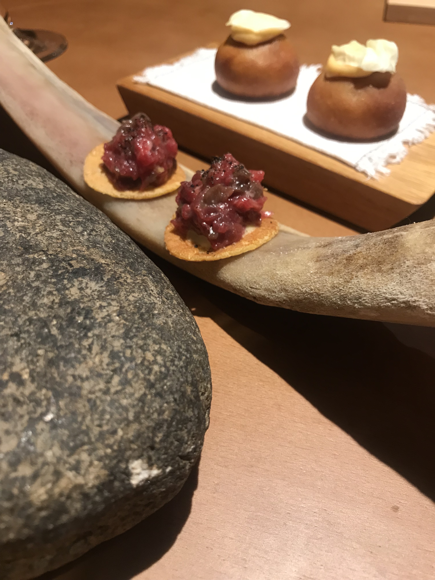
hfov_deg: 49.7
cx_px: 218
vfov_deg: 63.4
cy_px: 290
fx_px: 469
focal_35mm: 28
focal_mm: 3.99
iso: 40
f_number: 1.8
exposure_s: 1/20
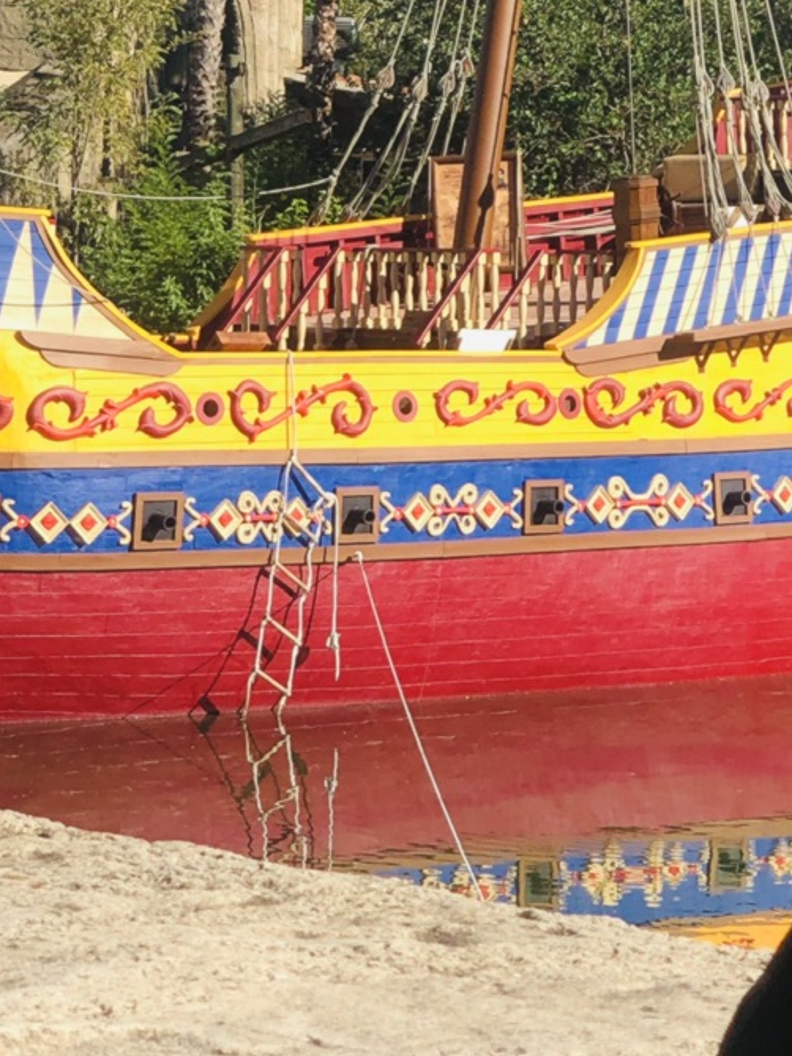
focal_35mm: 159
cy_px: 8
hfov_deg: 9.3
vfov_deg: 12.3
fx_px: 4854
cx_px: 765
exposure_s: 1/657
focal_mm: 6
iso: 16
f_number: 2.4
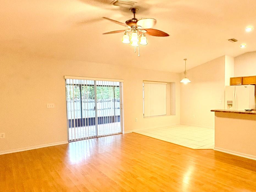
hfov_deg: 68.5
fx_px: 178
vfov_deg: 56.7
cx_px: 180
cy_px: 107
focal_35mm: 24
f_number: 2.2
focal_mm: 2.22
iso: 320
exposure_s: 1/120
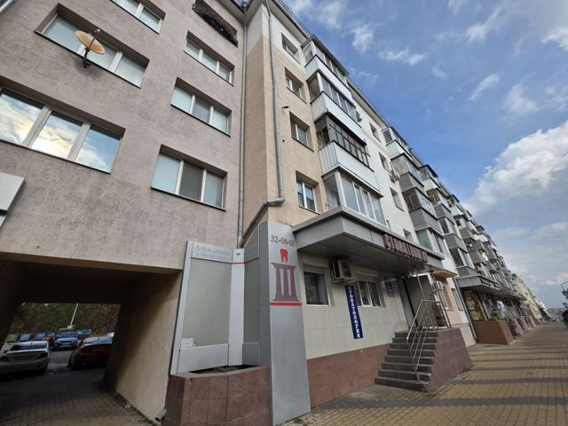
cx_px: 284
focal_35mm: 13
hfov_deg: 106.2
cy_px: 213
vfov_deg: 89.9
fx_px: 213
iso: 40
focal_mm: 2.2
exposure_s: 1/2259
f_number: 1.9
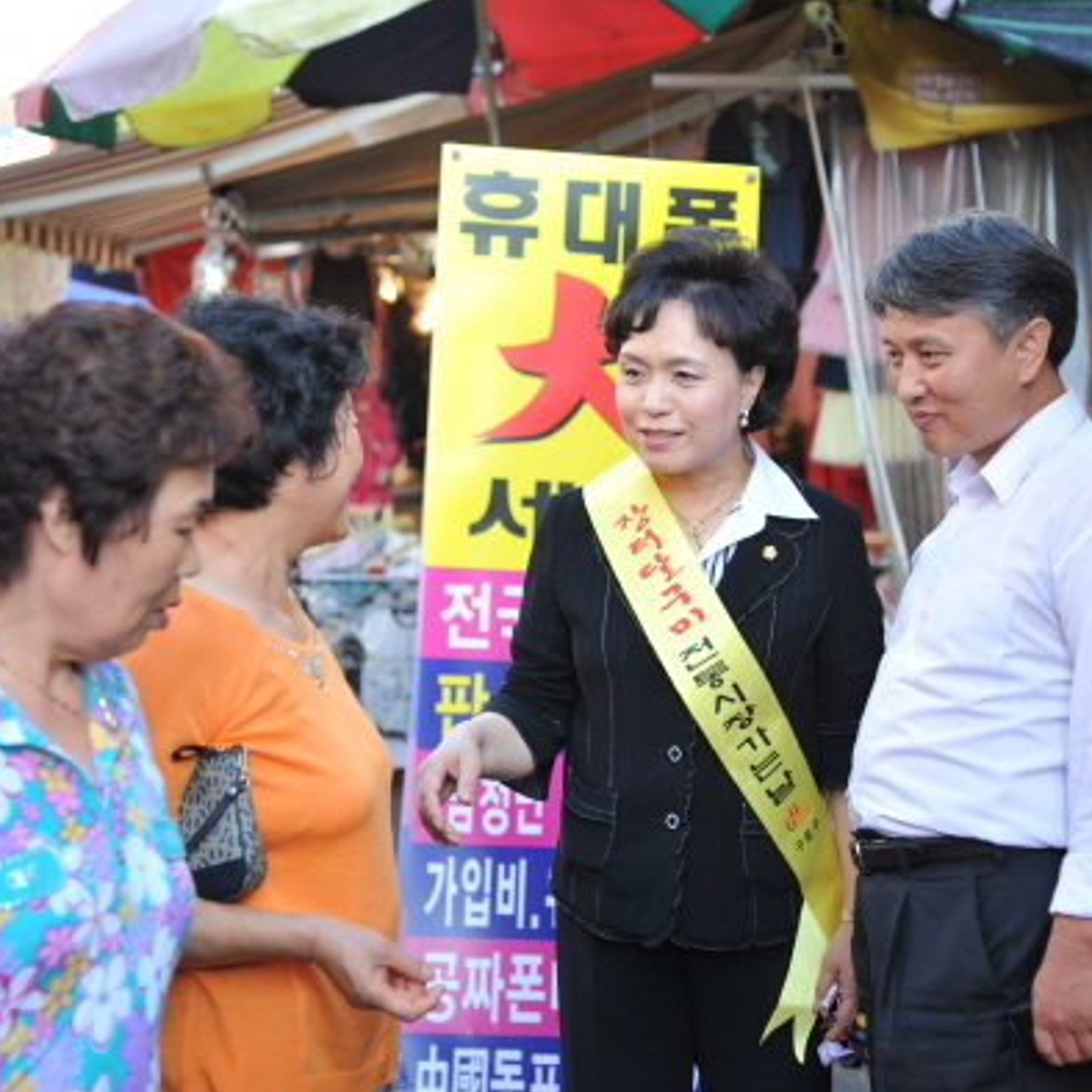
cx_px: 615
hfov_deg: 23.0
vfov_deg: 23.1
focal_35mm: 75
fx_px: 2677
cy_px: 543
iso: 200
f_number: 4
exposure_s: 1/125
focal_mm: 58
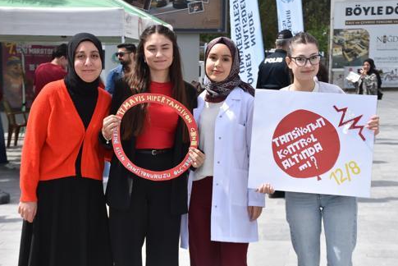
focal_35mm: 91
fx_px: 1007
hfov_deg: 22.4
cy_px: 164
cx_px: 192
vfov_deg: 15.0
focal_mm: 48
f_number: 8
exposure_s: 1/250
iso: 100
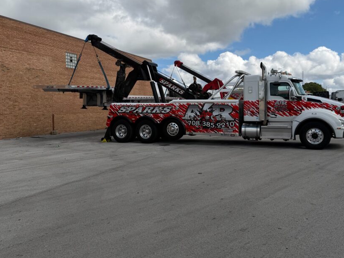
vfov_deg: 46.6
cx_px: 197
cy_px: 110
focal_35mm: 30
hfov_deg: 59.7
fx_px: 298
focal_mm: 6.76
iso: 80
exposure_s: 1/7353
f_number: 1.78
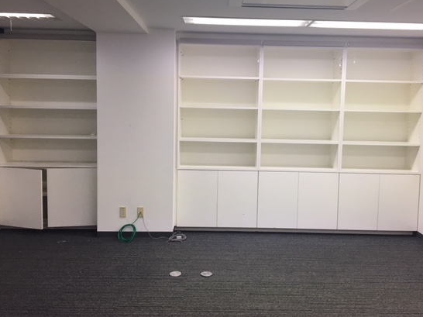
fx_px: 415
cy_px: 140
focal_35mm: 34
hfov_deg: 53.9
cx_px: 224
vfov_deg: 41.7
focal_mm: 4.15
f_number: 2.2
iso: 25
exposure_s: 1/30
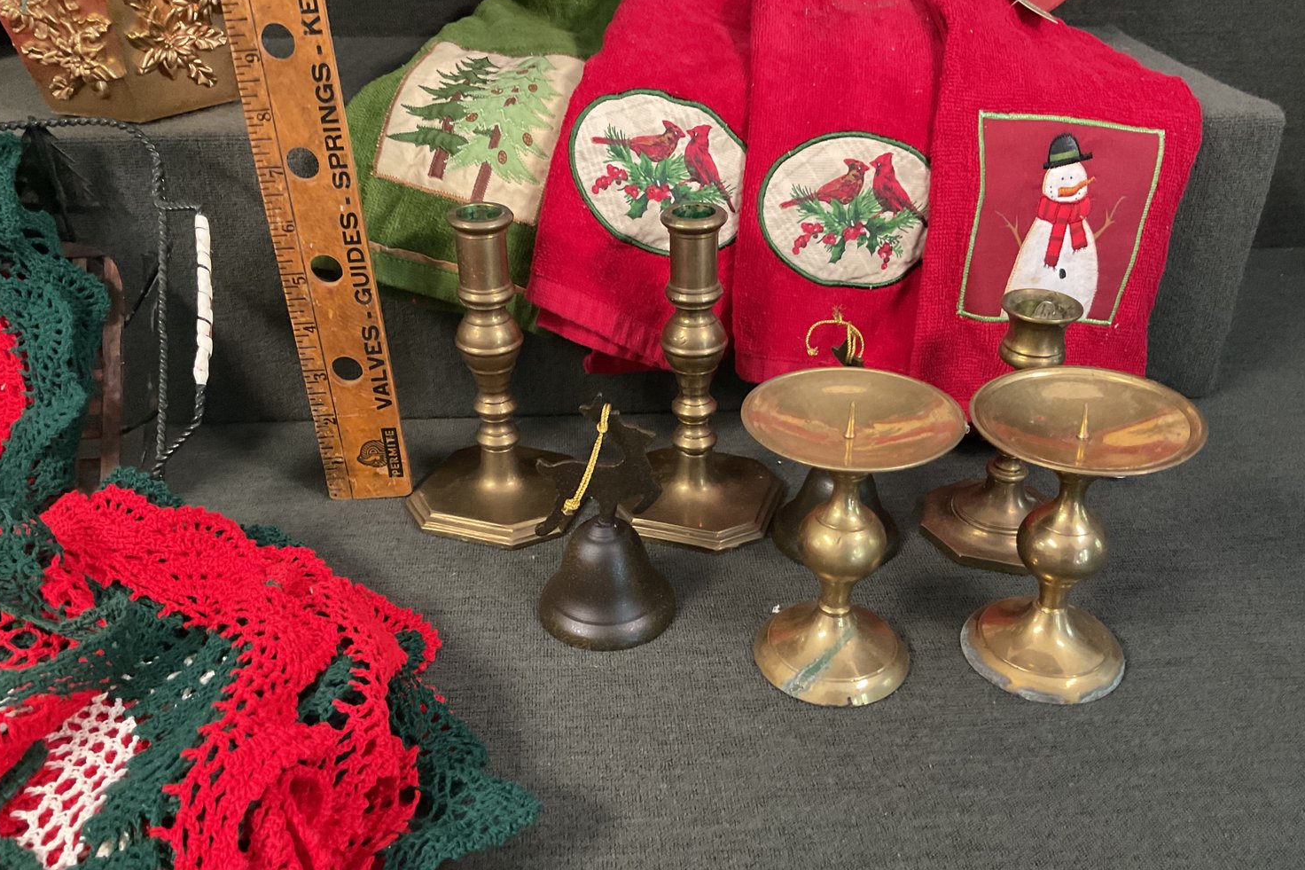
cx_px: 645
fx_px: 1124
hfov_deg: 60.3
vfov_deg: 42.3
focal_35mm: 31
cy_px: 466
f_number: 1.8
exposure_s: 1/30
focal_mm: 3
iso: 320
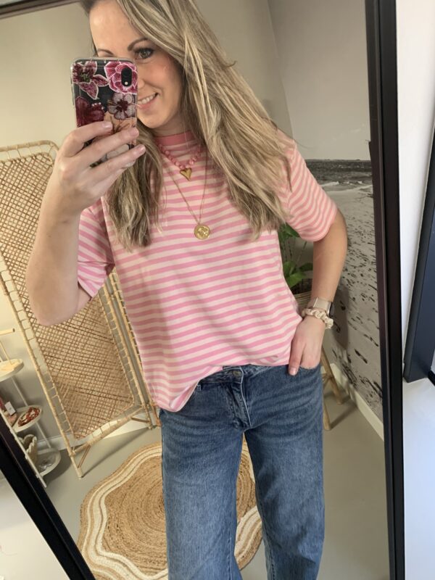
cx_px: 218
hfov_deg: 53.1
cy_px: 290
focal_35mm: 26
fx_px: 436
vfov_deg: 67.3
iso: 250
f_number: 1.8
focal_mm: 4.25
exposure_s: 1/60
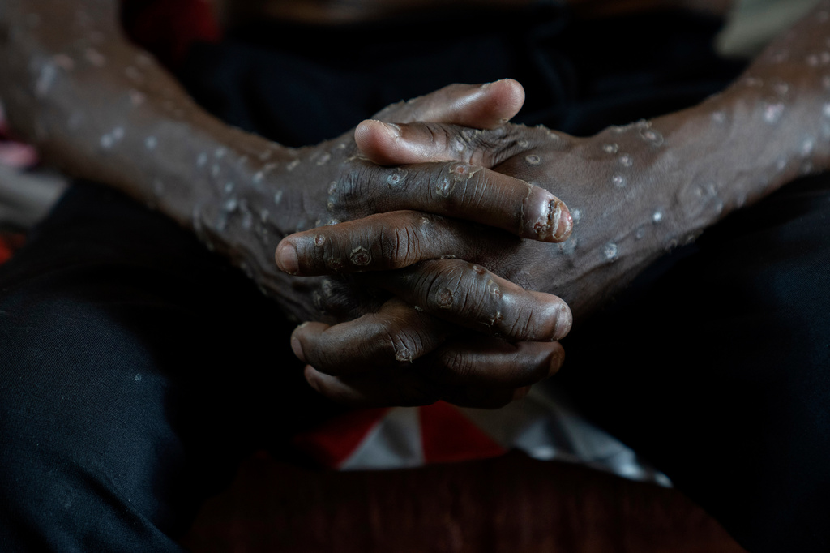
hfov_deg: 20.0
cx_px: 415
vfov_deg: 13.4
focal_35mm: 102
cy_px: 276
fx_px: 2351
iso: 640
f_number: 2.8
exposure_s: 1/60
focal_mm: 68
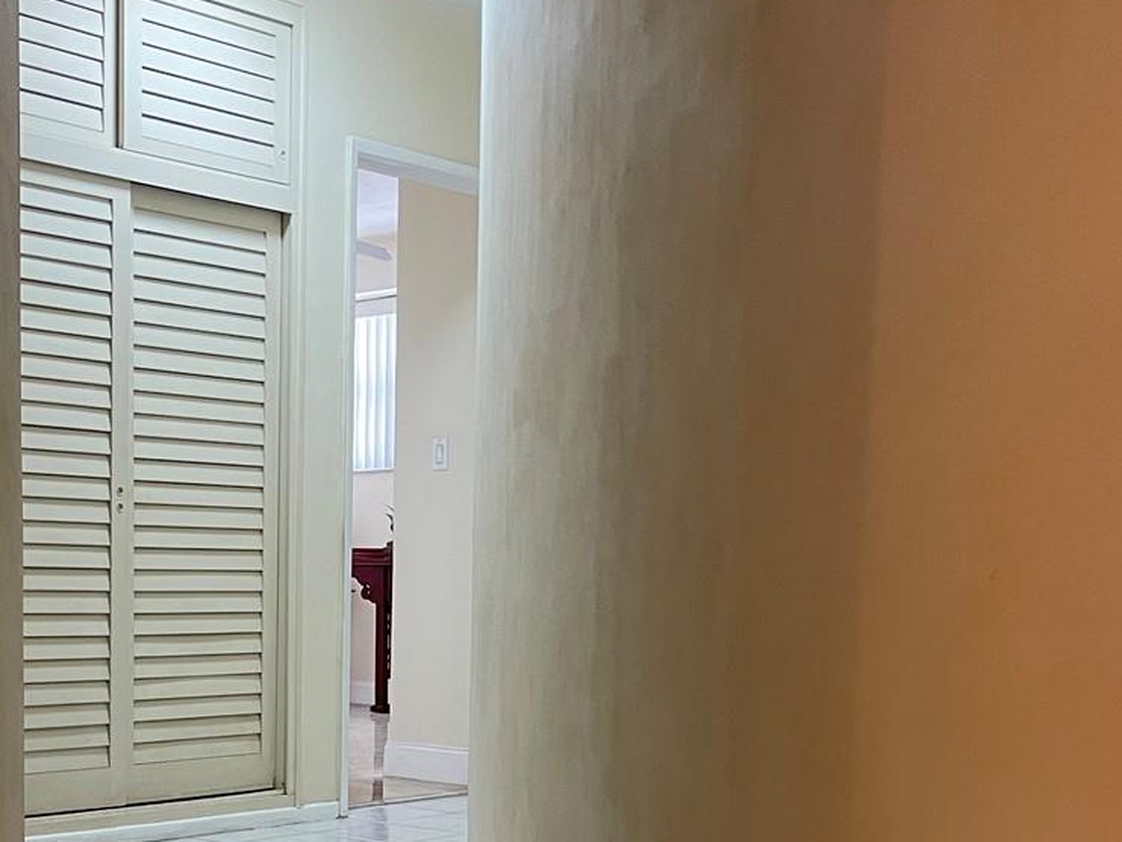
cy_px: 771
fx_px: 1751
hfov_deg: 34.9
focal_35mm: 54
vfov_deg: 26.1
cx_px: 312
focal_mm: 5.1
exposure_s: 1/60
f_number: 1.6
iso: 250
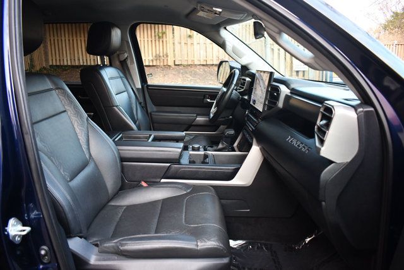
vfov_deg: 48.0
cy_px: 135
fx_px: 303
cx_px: 202
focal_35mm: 27
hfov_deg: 67.4
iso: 1250
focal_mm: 18
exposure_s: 1/125
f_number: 3.5
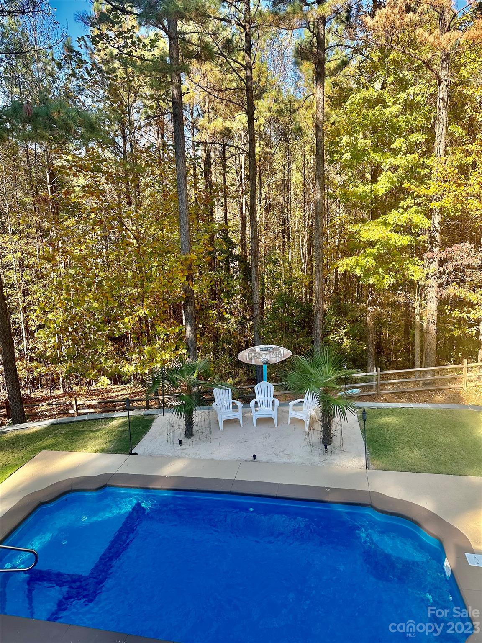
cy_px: 322
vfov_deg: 71.6
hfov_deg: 56.8
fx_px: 446
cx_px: 241
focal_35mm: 24
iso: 80
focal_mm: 6.86
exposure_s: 1/482
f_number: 1.78
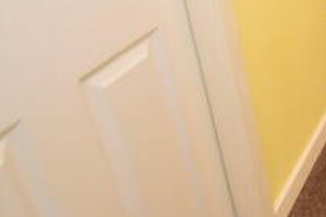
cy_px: -62
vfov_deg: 25.0
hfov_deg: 28.3
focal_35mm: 47
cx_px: 484
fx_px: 425
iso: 800
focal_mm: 10
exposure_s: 1/80
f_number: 4.5
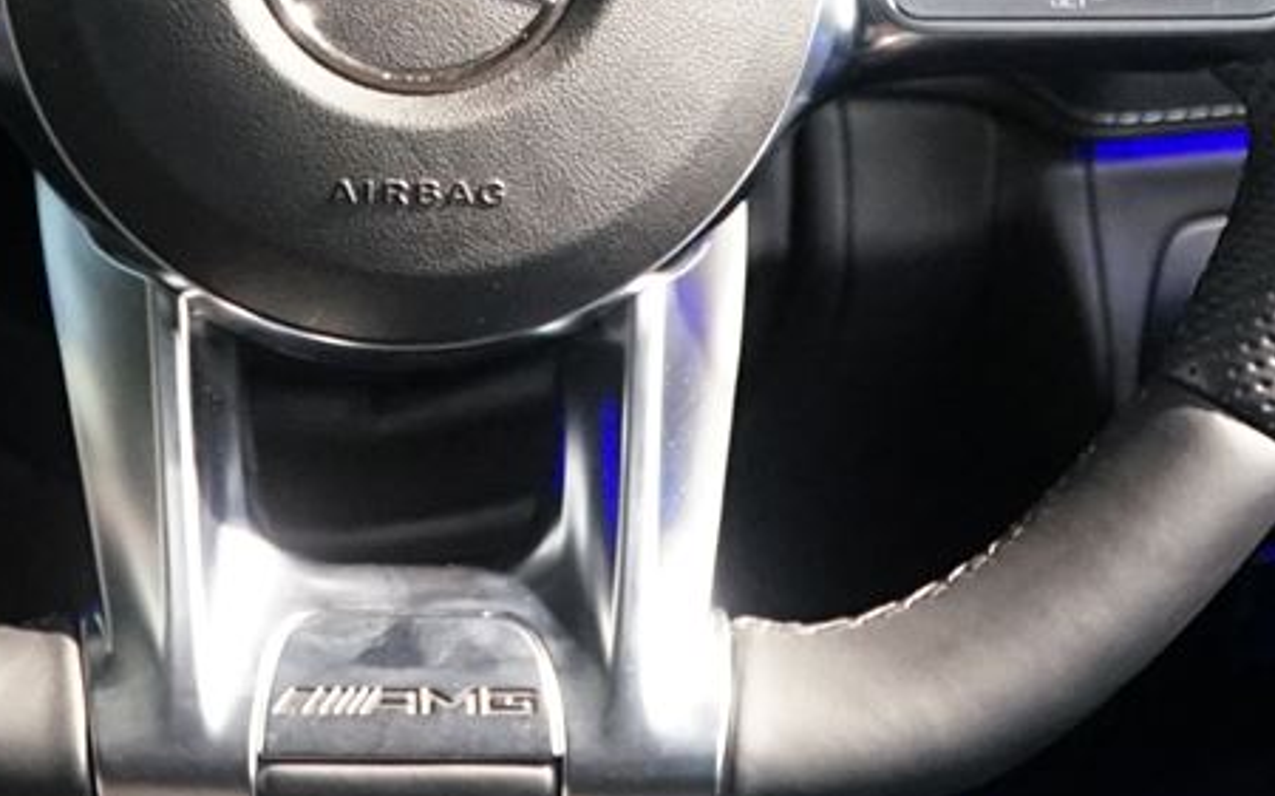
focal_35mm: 113
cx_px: 416
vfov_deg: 11.3
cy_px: -174
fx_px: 3926
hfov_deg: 18.4
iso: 3200
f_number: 4
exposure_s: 1/60
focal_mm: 26
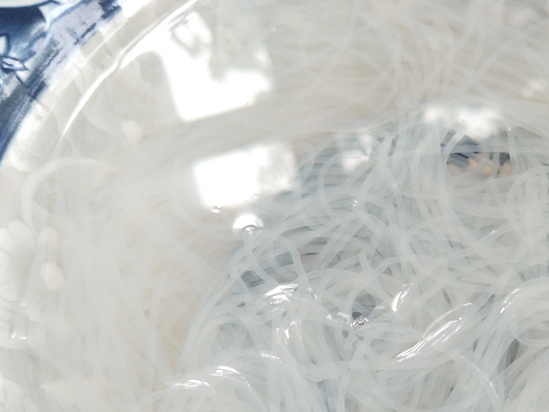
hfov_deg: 41.2
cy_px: 360
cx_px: 436
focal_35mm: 44
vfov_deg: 31.5
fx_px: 698
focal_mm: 4.1
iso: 33
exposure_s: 1/50
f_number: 1.7
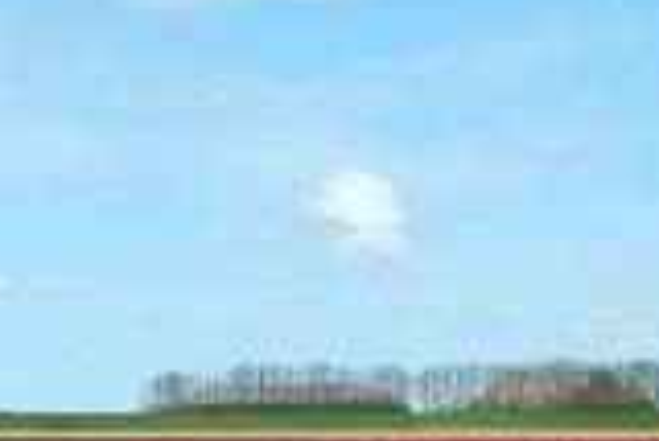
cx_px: 395
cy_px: 530
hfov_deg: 17.3
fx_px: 2162
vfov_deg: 11.4
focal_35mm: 118
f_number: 5.6
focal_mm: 28
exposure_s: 1/1000
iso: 200
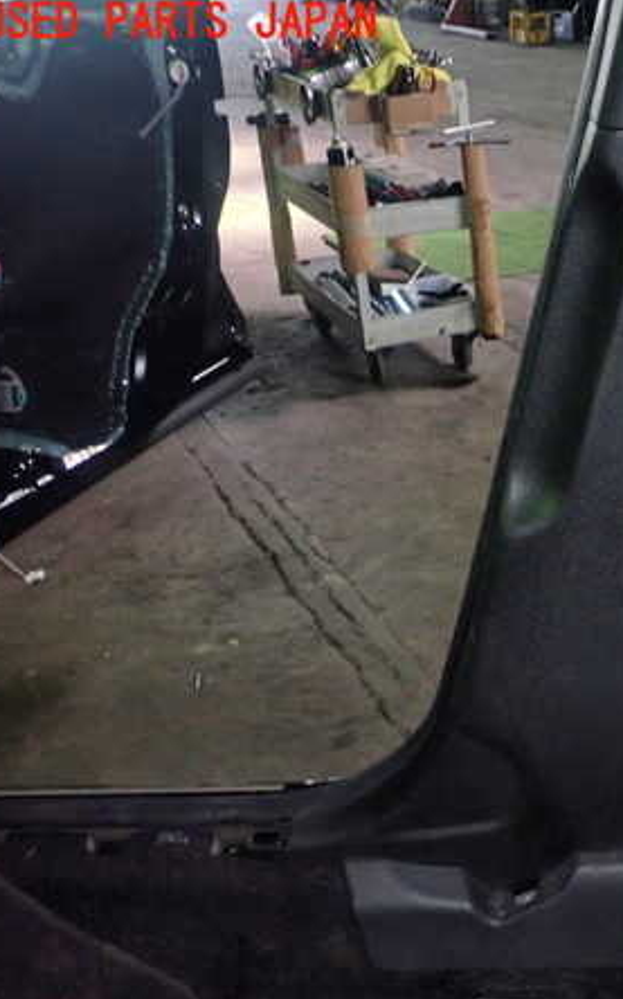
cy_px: 502
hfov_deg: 27.8
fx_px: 1170
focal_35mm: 43
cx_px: 643
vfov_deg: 46.2
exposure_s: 1/30
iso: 400
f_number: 6.3
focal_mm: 5.4
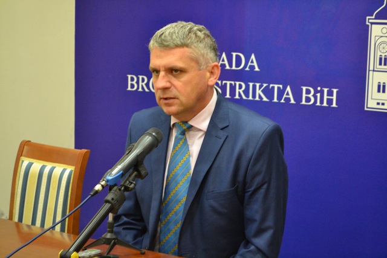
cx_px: 194
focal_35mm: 82
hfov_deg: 24.6
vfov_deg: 16.6
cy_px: 129
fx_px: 887
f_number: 5.6
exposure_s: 1/50
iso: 3200
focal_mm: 55
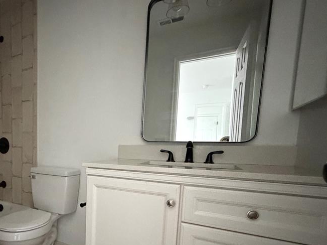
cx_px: 77
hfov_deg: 70.7
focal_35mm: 22
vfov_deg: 59.3
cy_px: 167
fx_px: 208
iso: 1250
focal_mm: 2.22
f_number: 2.2
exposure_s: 1/40
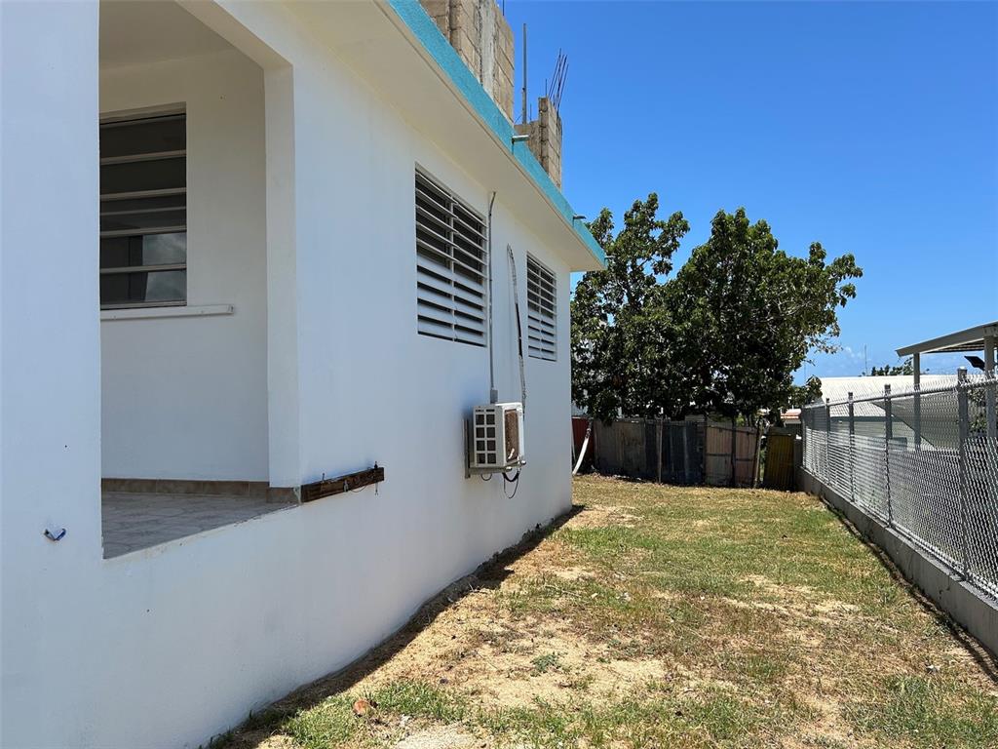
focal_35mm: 26
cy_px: 374
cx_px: 499
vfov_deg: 53.1
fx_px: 750
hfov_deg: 67.3
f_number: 1.5
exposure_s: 1/3831
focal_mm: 5.7
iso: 50
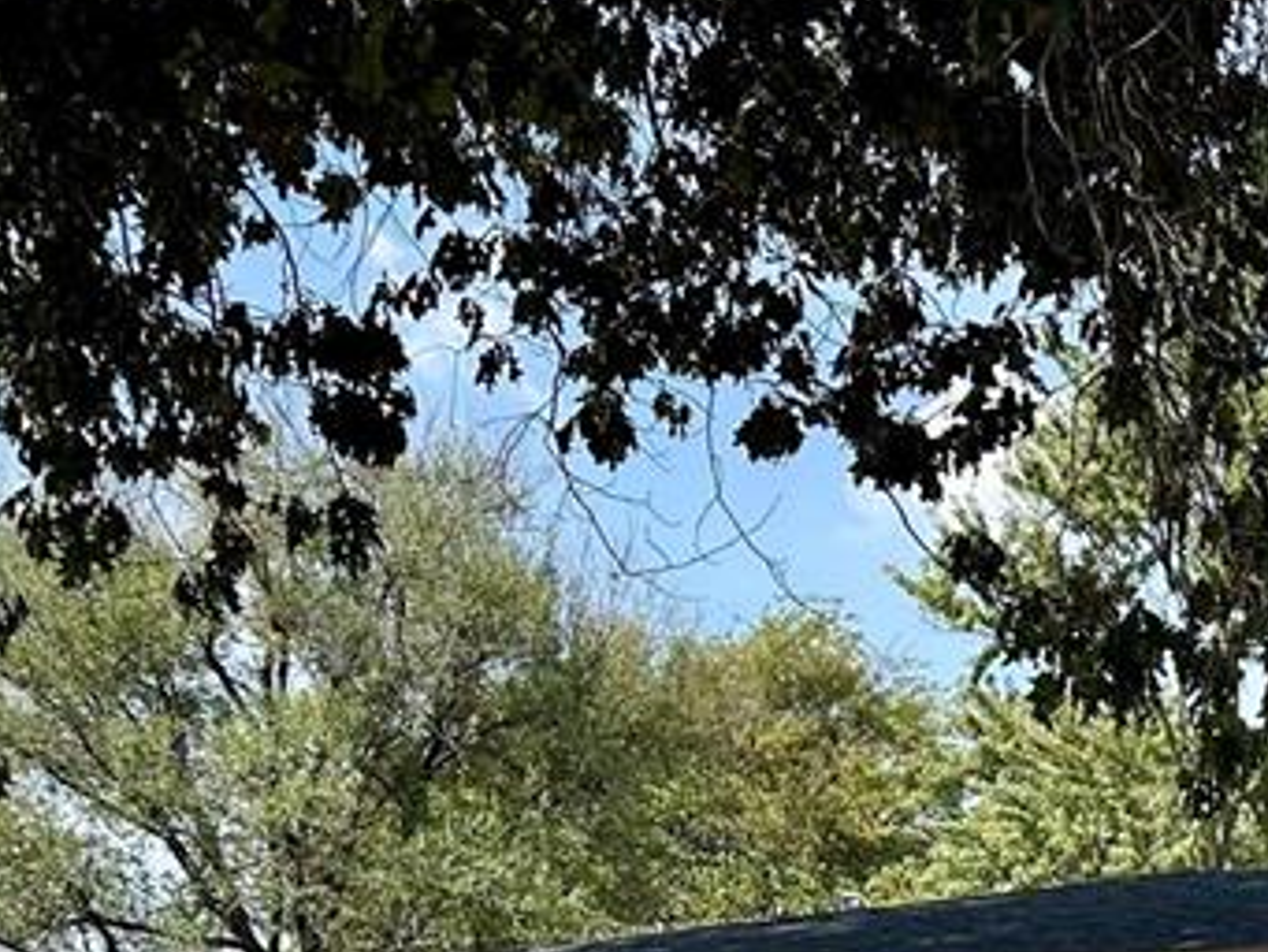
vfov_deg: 18.7
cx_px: 1692
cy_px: 1313
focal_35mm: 72
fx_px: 2638
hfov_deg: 23.5
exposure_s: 1/2203
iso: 80
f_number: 1.78
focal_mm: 6.86
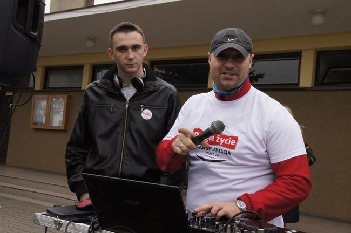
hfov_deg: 43.6
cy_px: 116
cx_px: 176
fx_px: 438
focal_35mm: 45
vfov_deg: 29.8
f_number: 11
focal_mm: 30
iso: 3200
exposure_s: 1/800
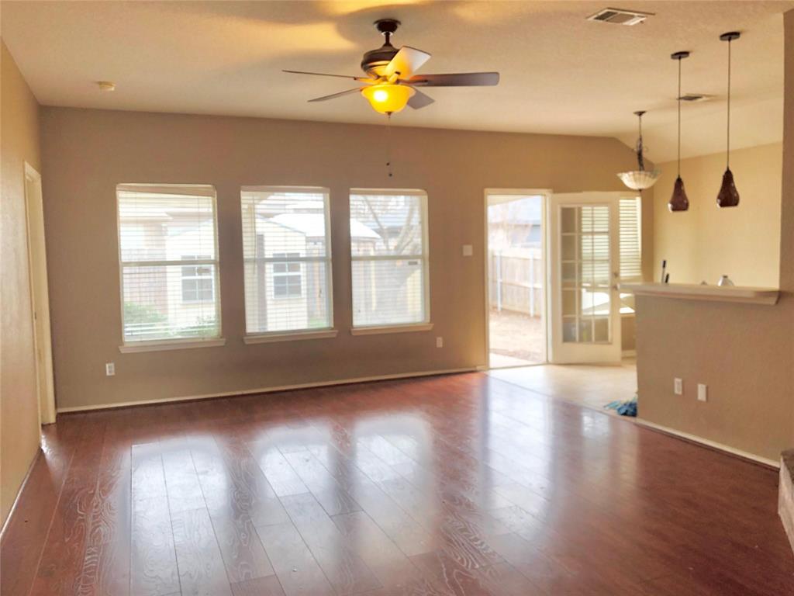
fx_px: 642
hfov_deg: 63.4
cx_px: 397
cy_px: 298
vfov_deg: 49.7
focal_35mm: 28
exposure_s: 1/120
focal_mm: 4
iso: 64
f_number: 1.8
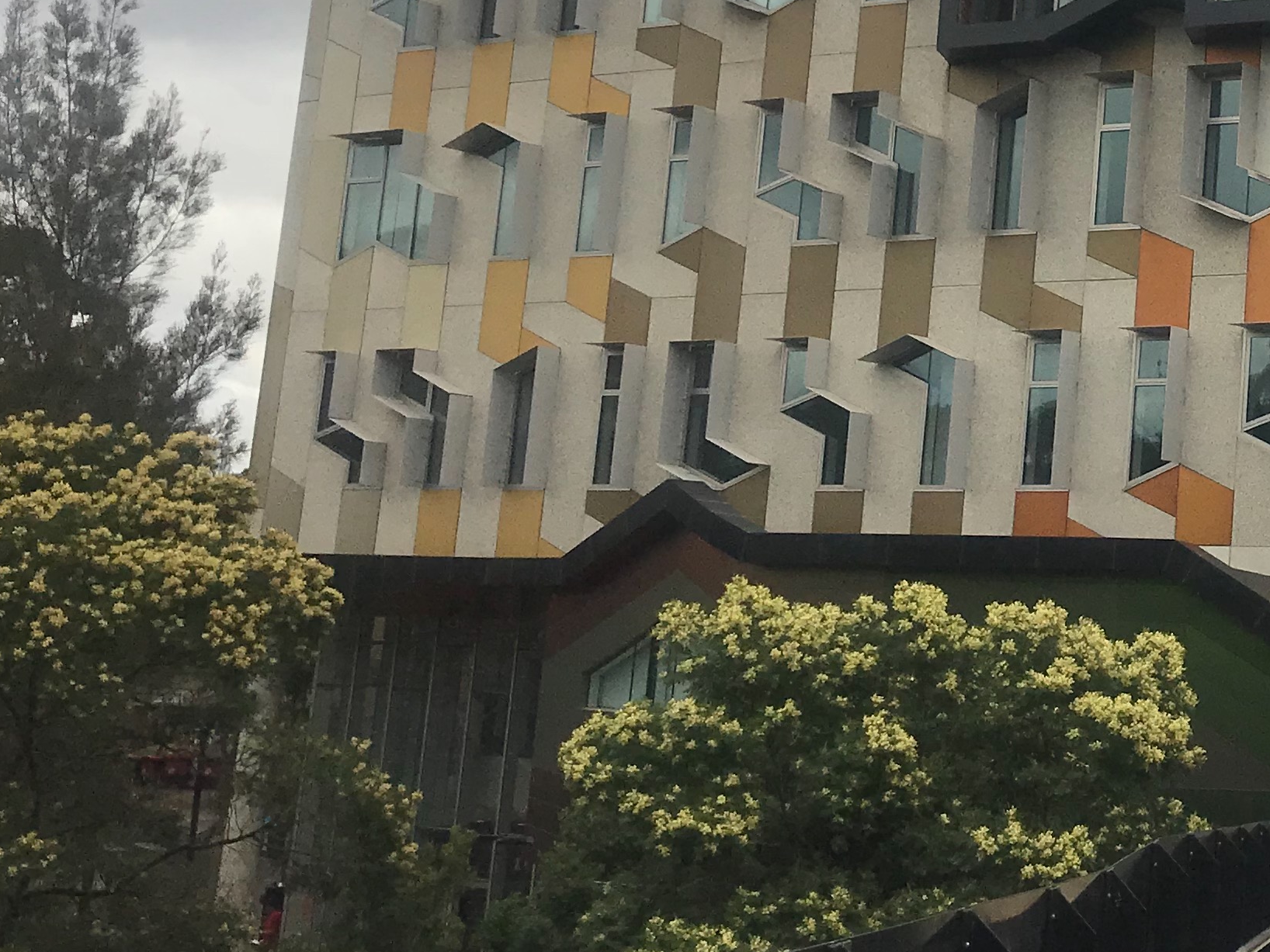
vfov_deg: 21.0
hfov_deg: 25.7
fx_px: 2531
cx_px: 1463
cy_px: 163
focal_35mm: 69
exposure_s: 1/3690
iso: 20
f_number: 1.8
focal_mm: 3.99
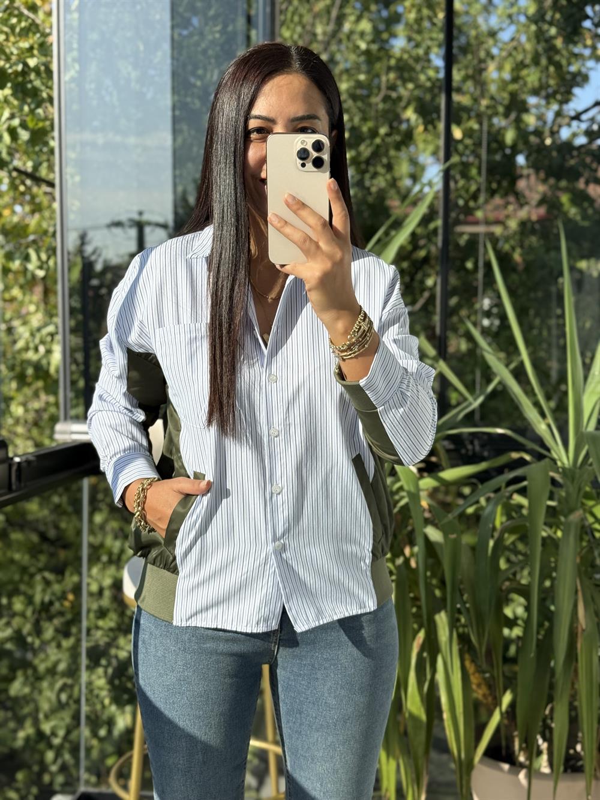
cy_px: 400
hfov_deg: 30.3
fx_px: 1109
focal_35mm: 48
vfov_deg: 39.7
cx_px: 300
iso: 64
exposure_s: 1/1484
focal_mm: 6.76
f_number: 1.78
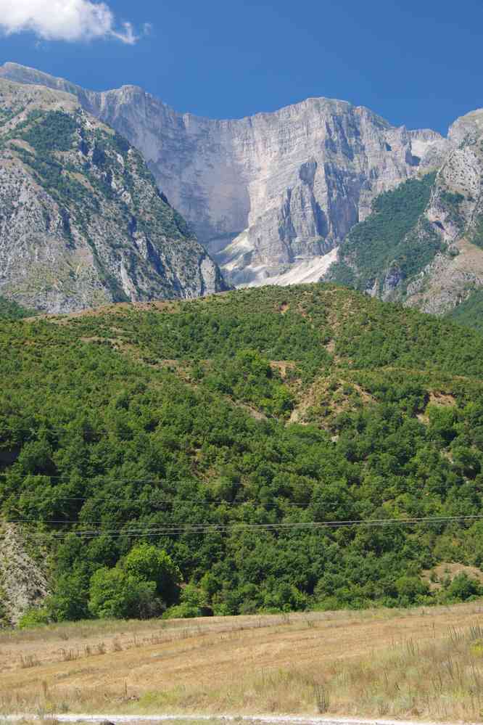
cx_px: 242
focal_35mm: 64
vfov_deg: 31.4
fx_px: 1288
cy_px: 362
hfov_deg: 21.2
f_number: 9
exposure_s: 1/80
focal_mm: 42.5
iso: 200
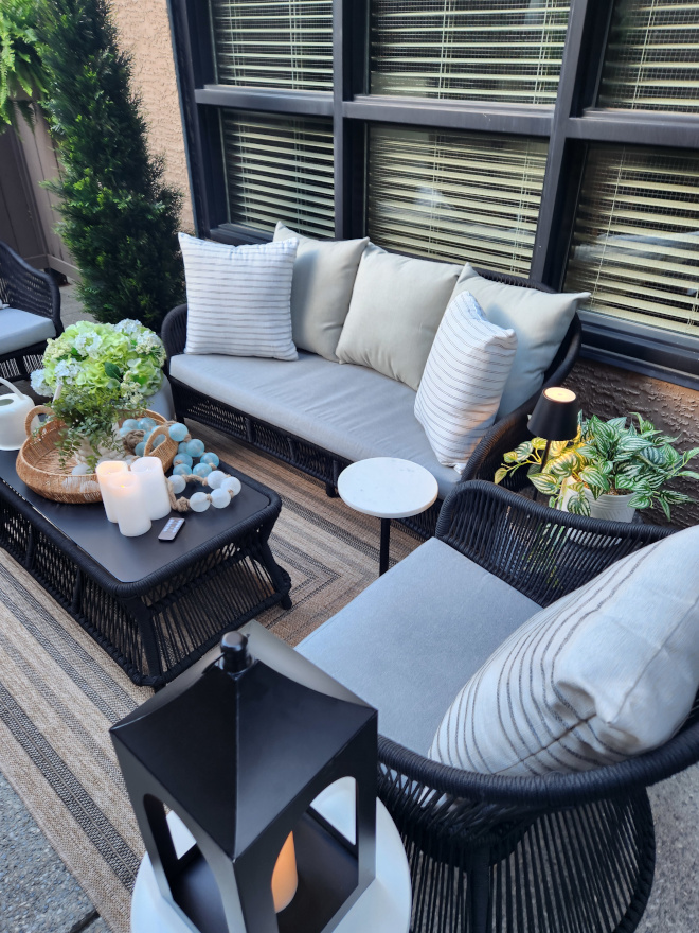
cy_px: 466
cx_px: 350
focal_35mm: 23
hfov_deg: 58.9
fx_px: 619
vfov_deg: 73.9
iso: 25
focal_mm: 5.4
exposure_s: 1/15
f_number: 1.8
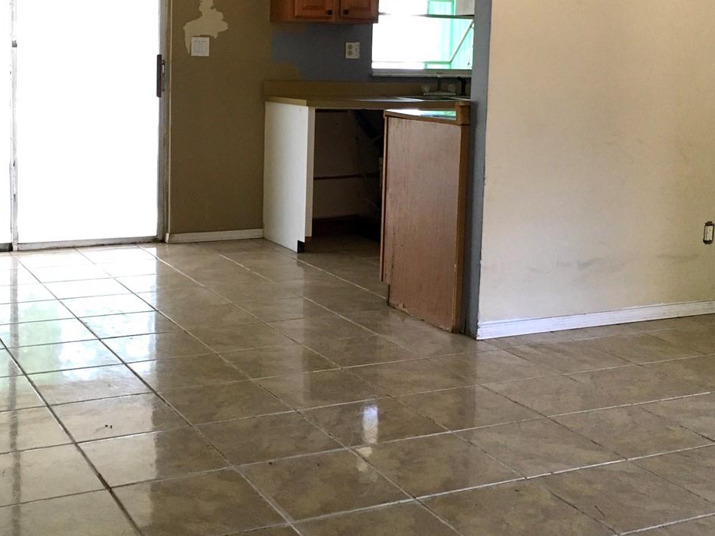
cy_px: 168
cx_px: 300
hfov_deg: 38.1
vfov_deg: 28.9
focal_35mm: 50
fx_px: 1033
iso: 125
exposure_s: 1/30
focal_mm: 4.15
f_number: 2.2
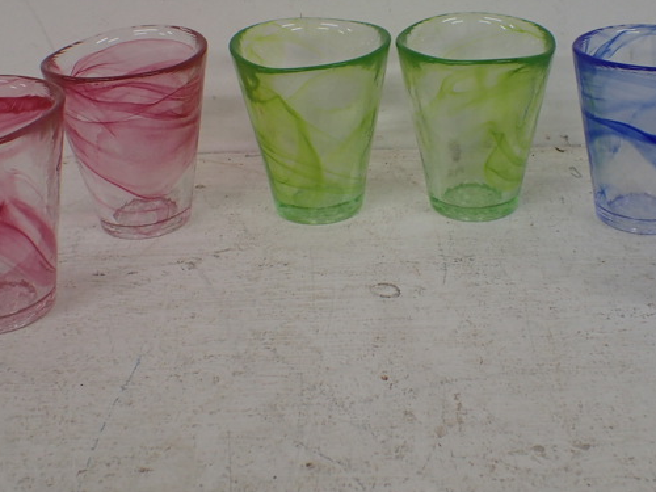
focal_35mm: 48
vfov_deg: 29.9
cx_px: 392
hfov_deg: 39.5
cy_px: 147
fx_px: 910
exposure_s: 1/125
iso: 160
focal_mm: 5.5
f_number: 2.3
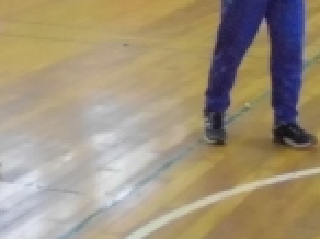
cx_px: 83
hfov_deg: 18.3
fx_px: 988
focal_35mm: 107
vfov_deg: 13.4
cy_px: -44
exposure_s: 1/60
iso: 800
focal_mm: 4.6
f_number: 3.5
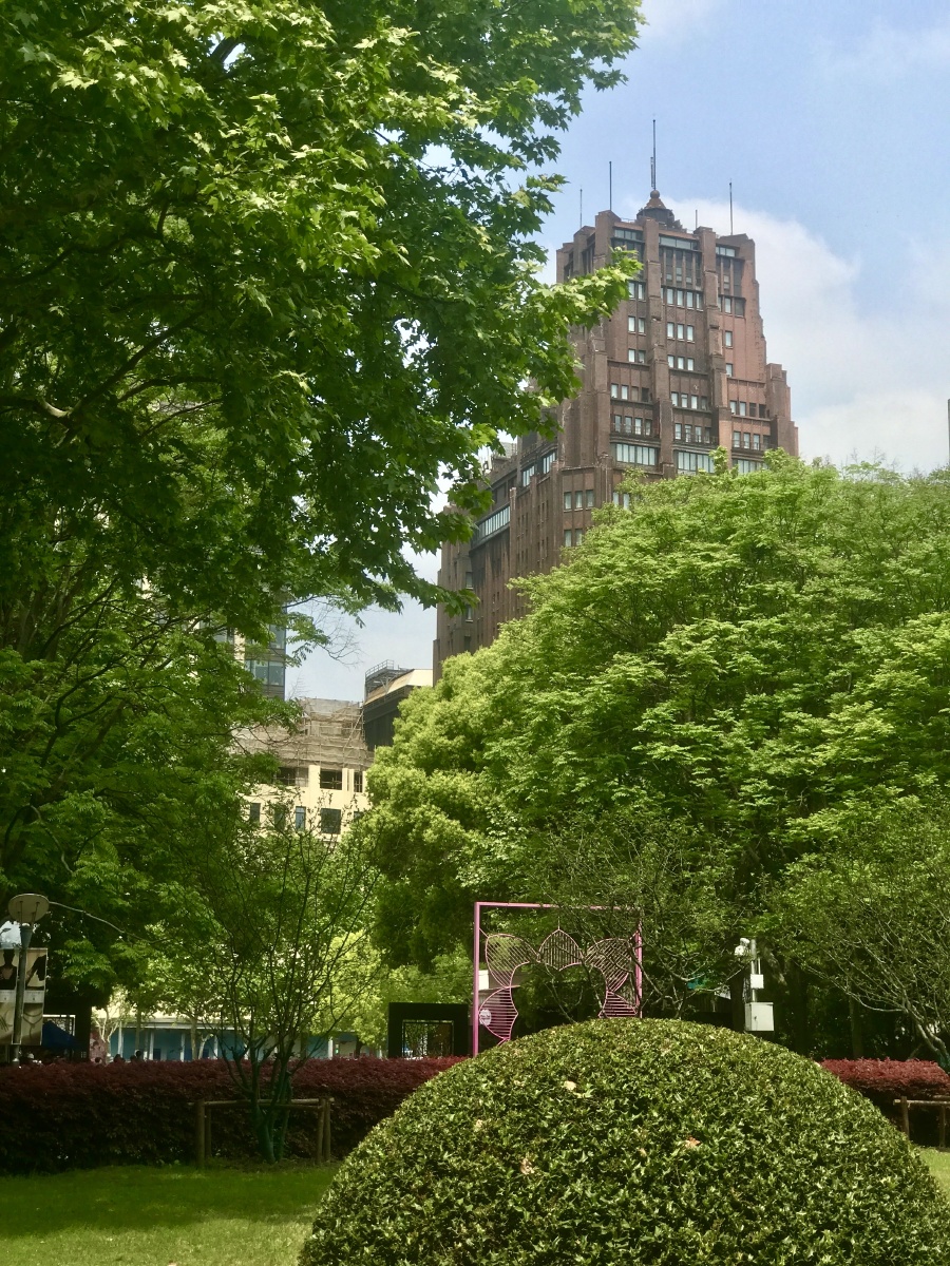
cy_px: 633
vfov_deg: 33.8
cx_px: 475
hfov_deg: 25.7
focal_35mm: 57
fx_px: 2086
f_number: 2.8
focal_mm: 6.6
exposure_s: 1/553
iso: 20
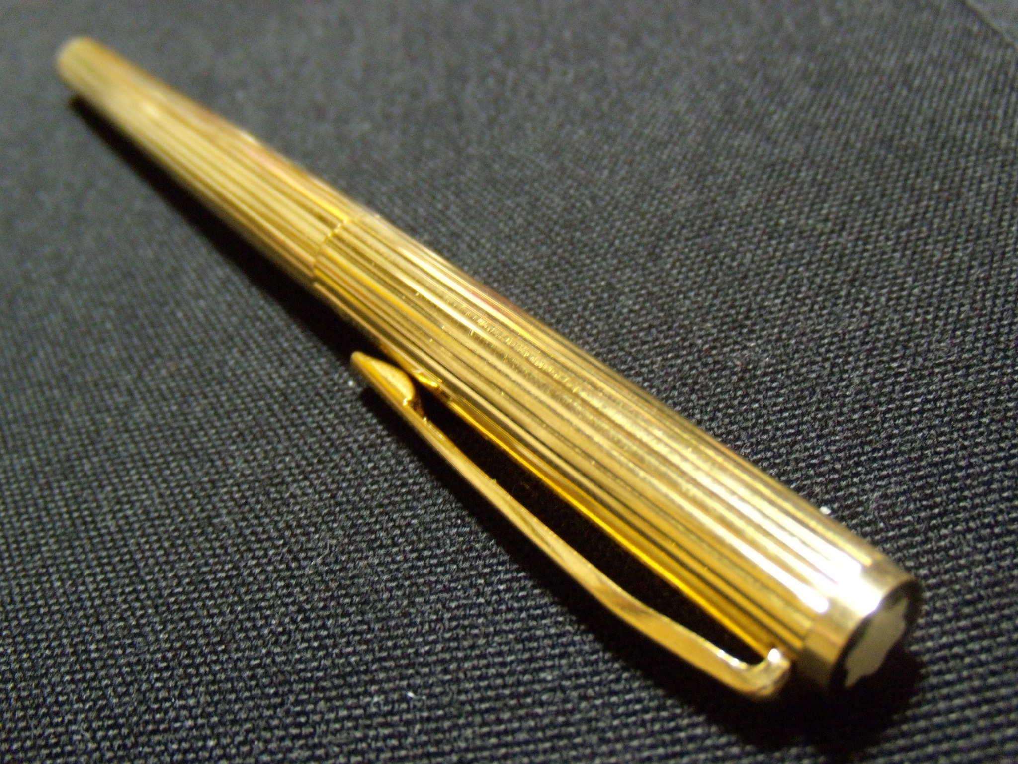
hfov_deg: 51.4
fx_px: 1059
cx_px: 509
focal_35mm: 36
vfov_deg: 39.7
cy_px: 382
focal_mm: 6.4
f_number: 3.6
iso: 500
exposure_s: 1/8
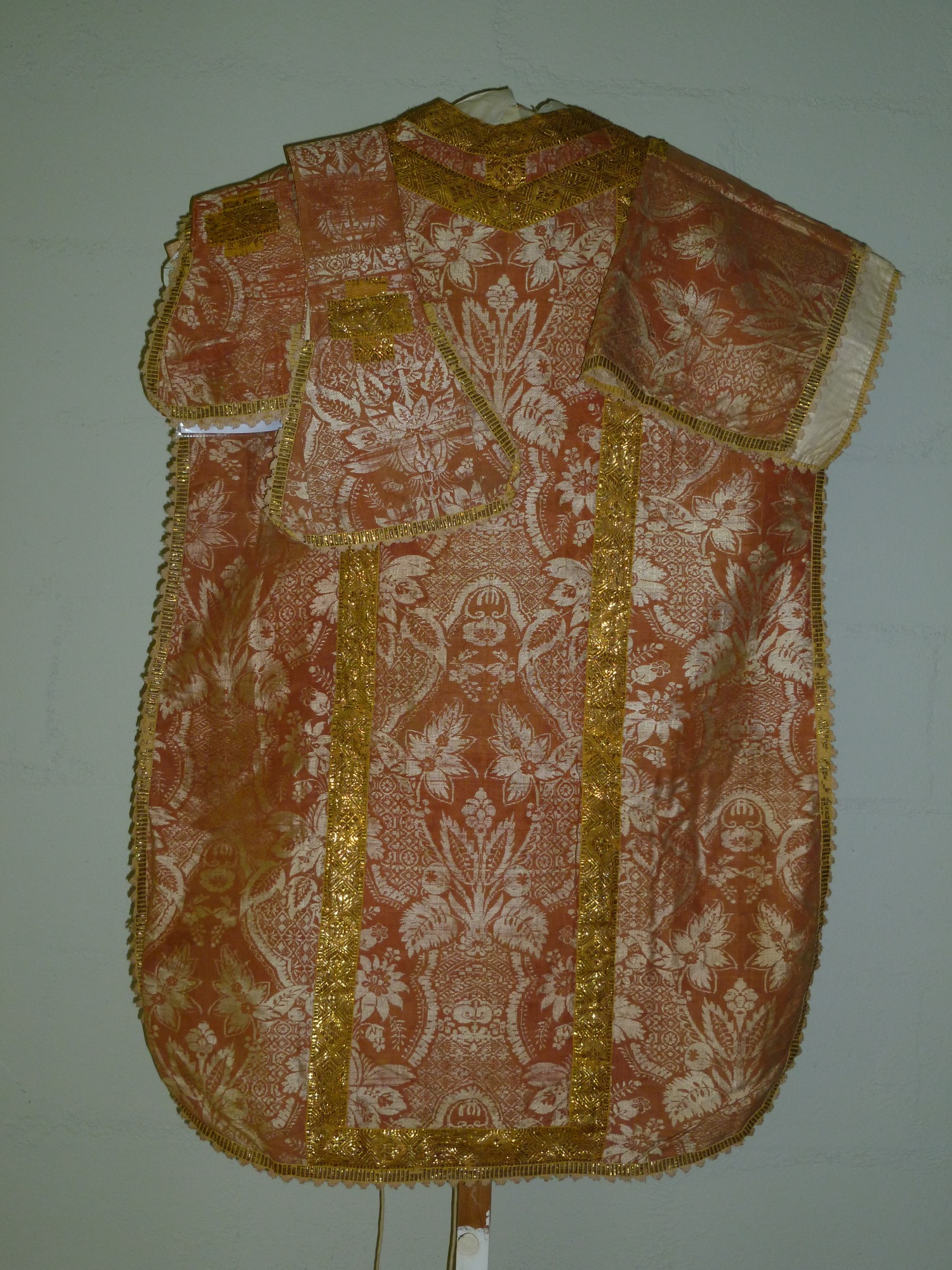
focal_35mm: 41
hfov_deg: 35.1
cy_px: 635
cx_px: 476
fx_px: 1503
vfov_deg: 45.8
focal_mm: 7.4
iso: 160
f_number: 3.7
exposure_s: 1/30
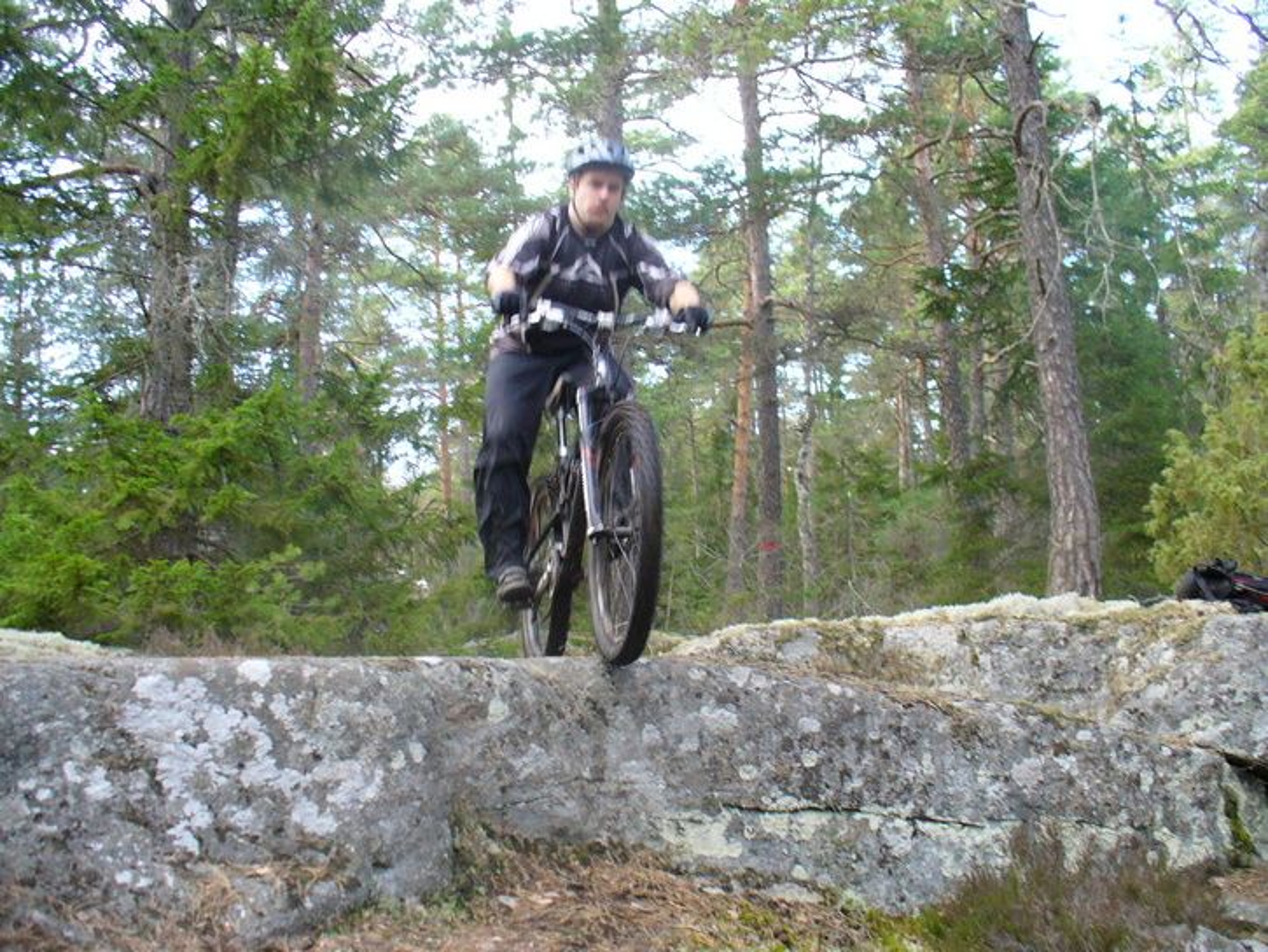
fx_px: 1356
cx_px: 634
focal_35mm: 37
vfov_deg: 38.7
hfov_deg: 50.1
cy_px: 476
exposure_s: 1/100
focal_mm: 6.1
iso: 200
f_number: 2.8
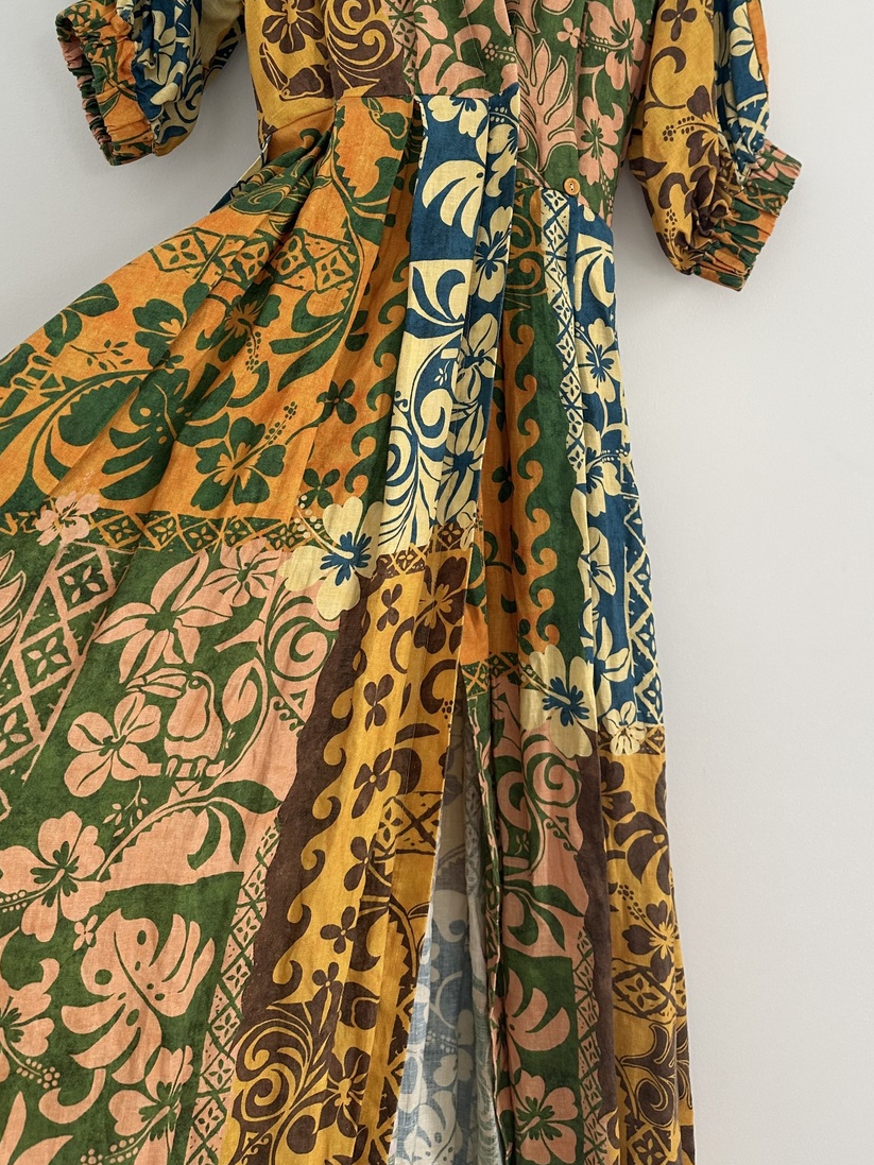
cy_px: 352
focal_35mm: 35
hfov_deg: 40.7
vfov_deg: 51.2
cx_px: 412
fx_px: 1178
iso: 125
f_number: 1.78
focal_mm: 6.86
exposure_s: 1/121
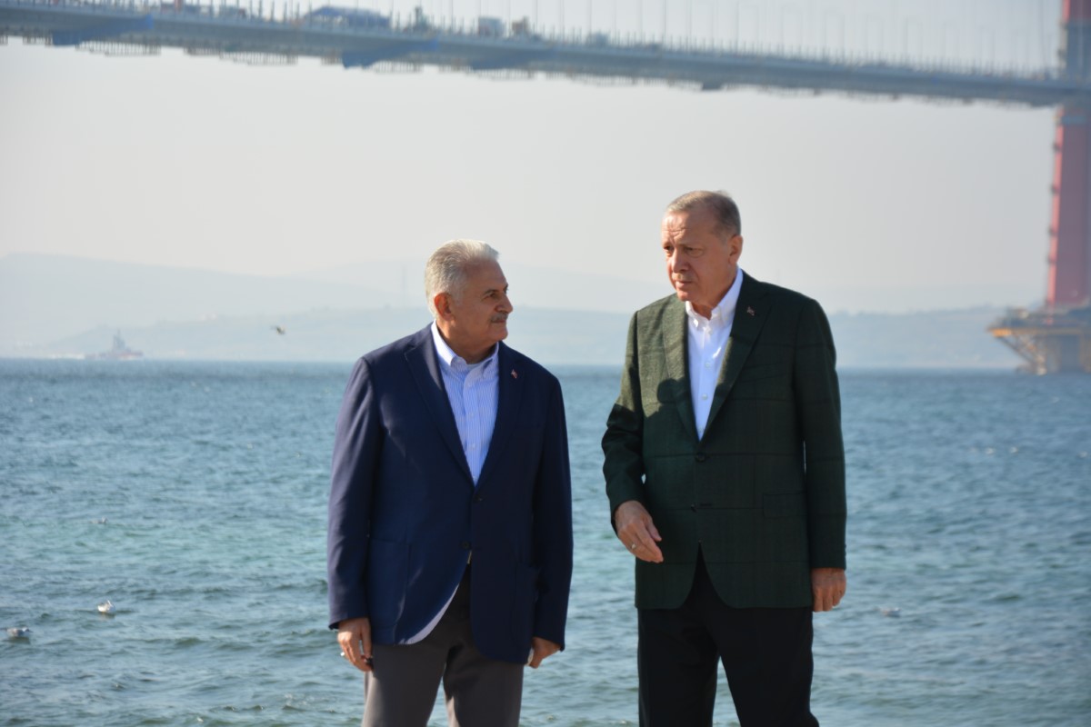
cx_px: 546
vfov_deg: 8.7
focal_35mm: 158
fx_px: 4773
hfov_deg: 13.0
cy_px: 364
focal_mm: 105
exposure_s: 1/250
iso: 100
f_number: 8
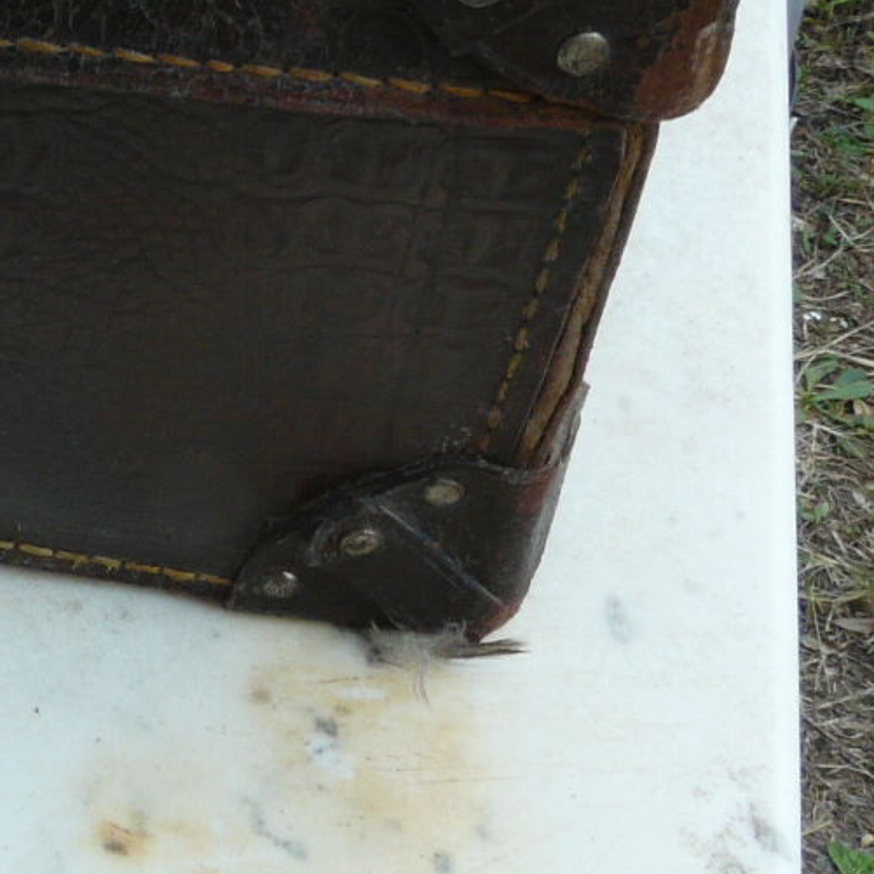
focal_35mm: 79
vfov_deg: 21.9
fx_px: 2257
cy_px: 394
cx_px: -436
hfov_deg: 19.2
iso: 125
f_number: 5.6
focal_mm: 4.6
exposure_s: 1/30
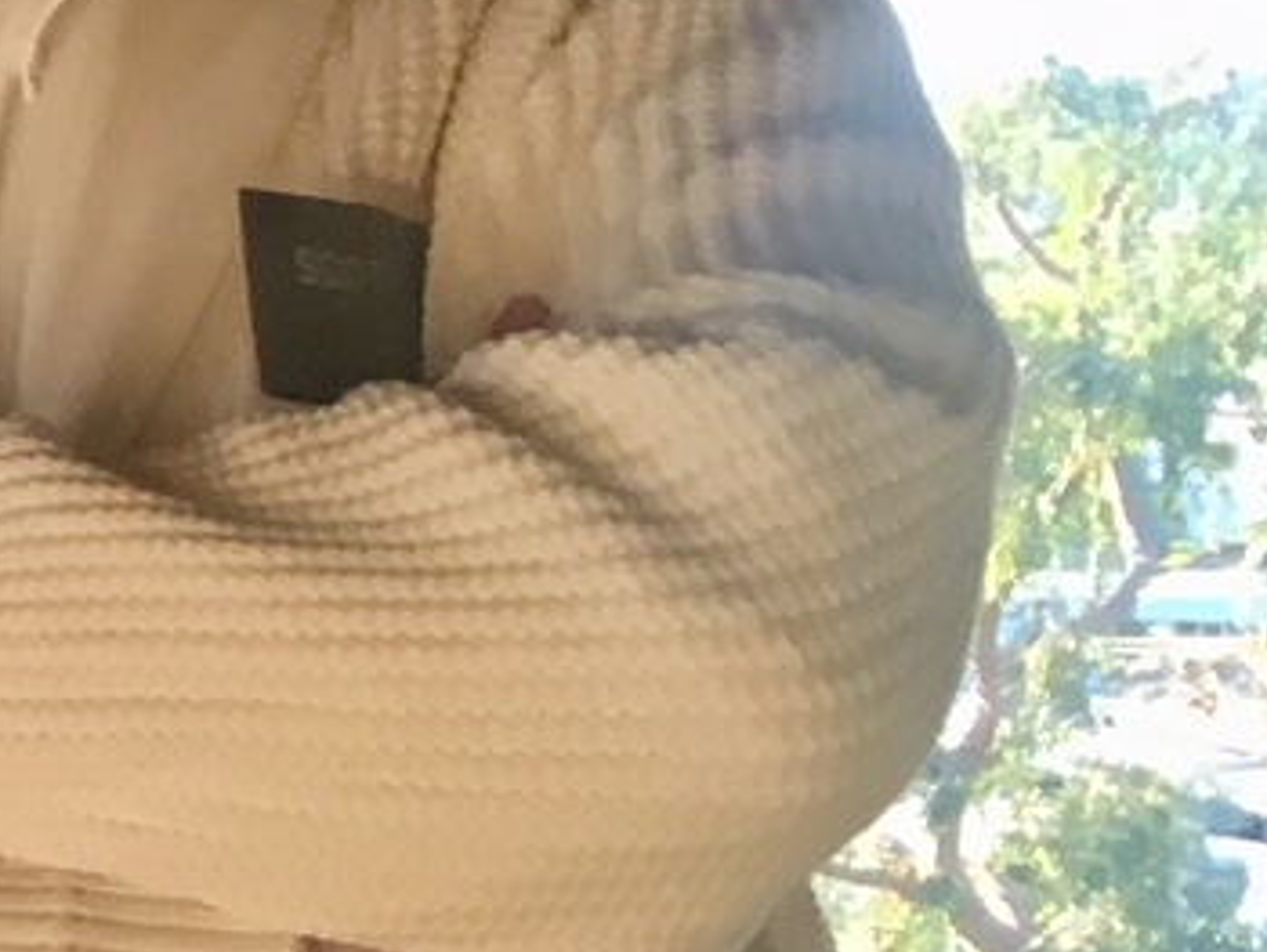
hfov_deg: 9.8
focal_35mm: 167
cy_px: 1205
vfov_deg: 8.8
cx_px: -2143
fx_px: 6117
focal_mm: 4.15
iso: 25
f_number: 2.2
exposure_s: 1/30
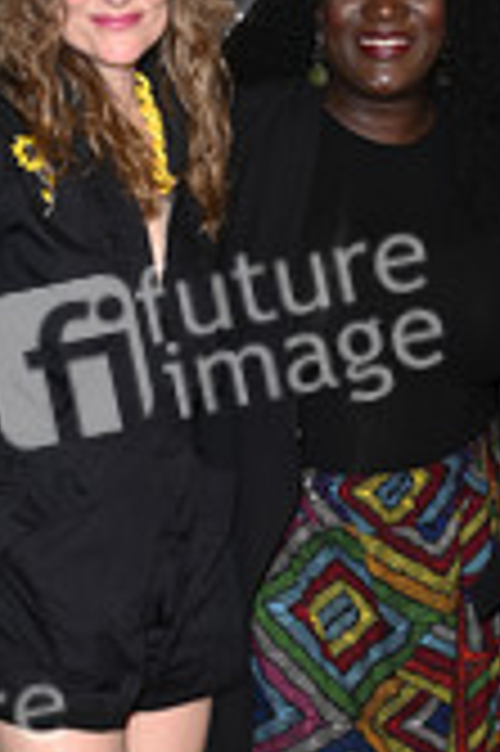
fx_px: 1795
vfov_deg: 23.4
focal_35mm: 86
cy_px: 567
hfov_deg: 15.8
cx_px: 342
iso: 1250
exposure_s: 1/250
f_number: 6.3
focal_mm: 36
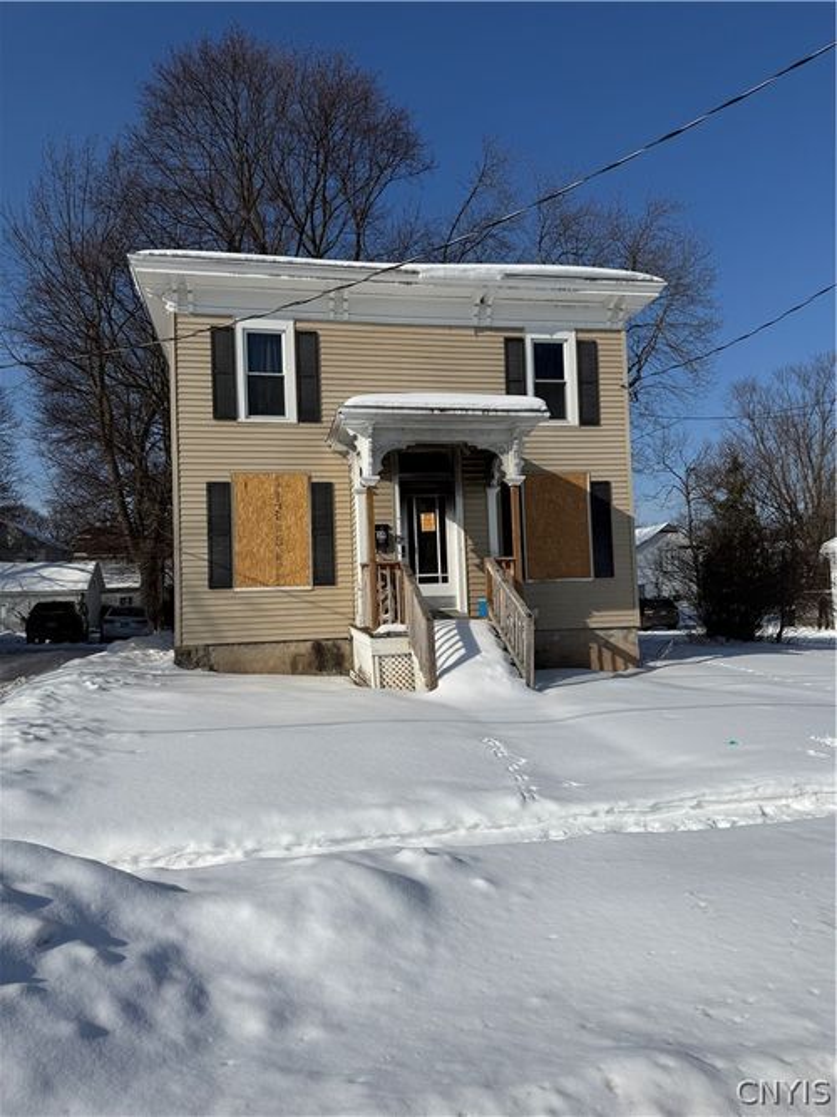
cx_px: 418
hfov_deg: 56.8
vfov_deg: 71.6
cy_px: 558
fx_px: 774
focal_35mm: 24
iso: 80
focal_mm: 6.76
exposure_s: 1/14286
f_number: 1.78
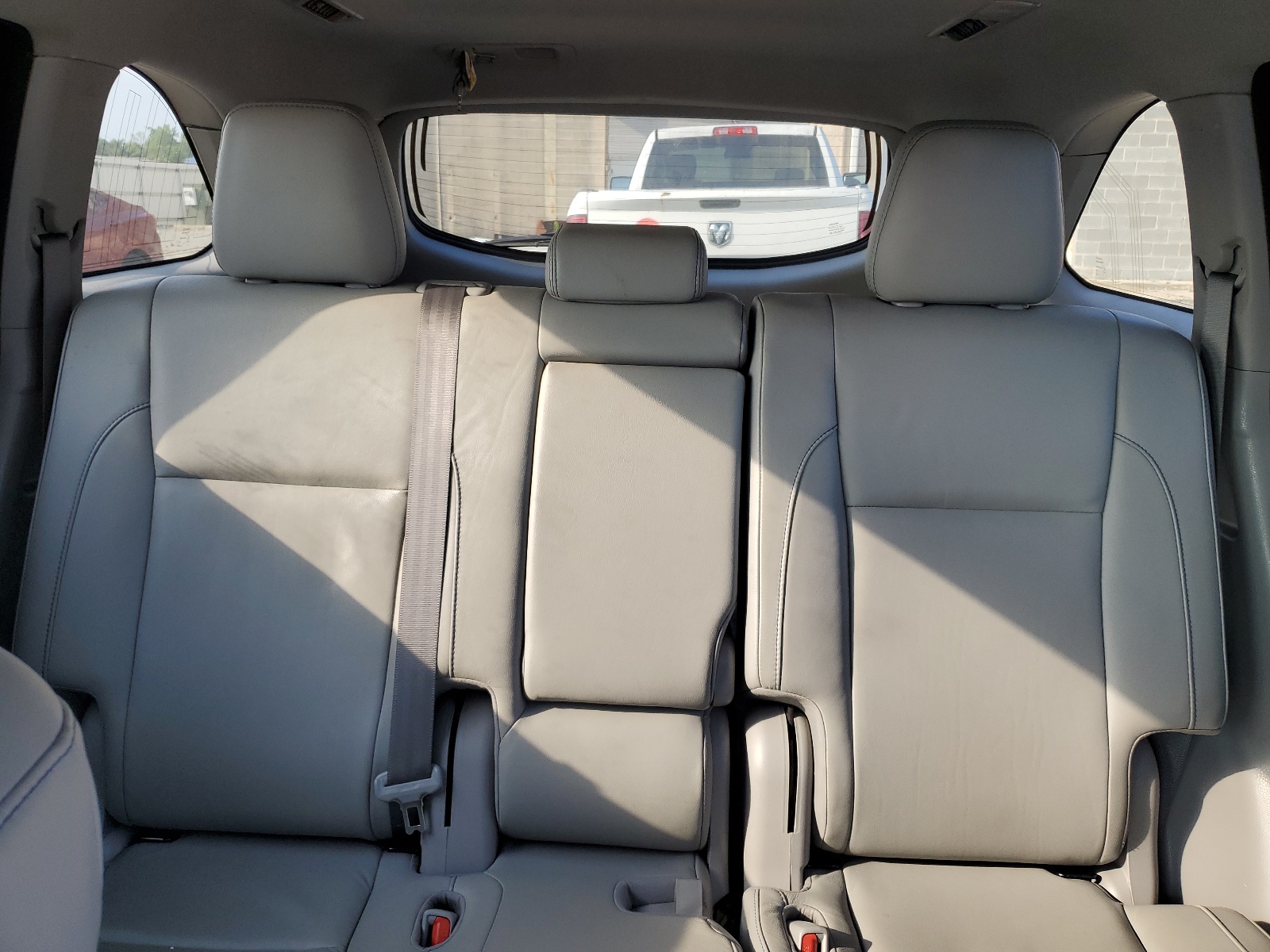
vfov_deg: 53.1
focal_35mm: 26
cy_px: 476
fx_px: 954
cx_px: 635
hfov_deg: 67.3
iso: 50
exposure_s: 1/147
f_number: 1.5
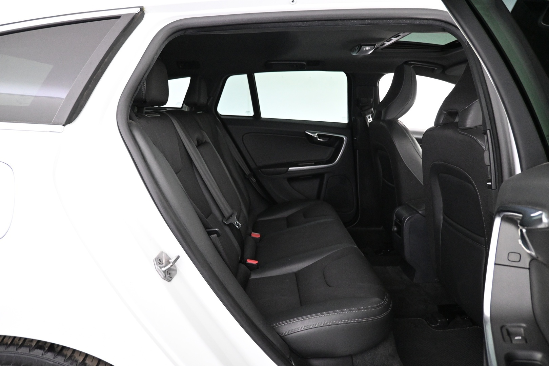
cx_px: 274
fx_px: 366
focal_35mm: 24
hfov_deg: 73.7
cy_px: 183
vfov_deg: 53.1
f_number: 3.5
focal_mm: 16
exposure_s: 1/40
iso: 4000
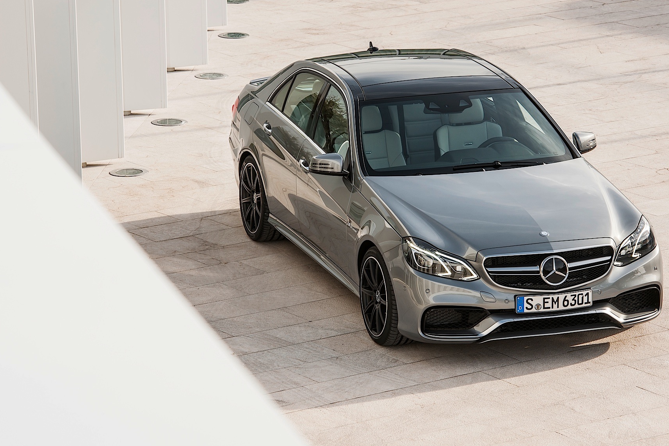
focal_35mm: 163
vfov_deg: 8.4
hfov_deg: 12.6
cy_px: 214
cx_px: 363
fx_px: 3029
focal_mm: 145
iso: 100
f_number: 11
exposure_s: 1/50
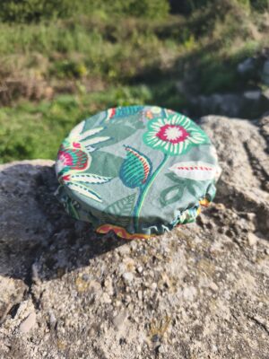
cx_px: 134
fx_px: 238
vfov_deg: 73.9
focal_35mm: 23
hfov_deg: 58.9
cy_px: 180
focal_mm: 6.18
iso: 50
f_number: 1.65
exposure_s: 1/767
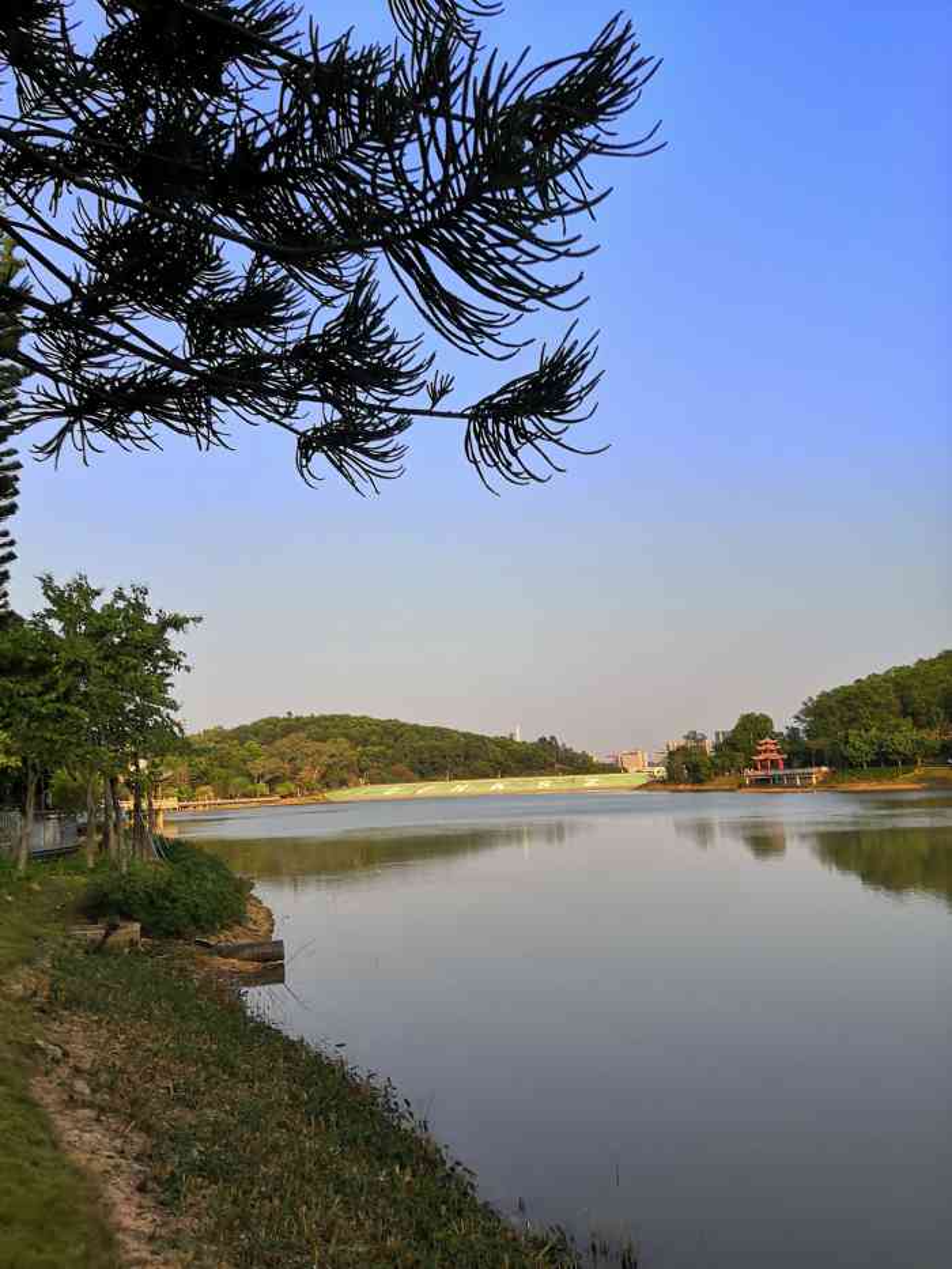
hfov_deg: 51.4
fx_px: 990
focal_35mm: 27
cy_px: 634
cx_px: 476
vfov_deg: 65.3
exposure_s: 1/667
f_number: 1.8
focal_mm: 3.95
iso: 50
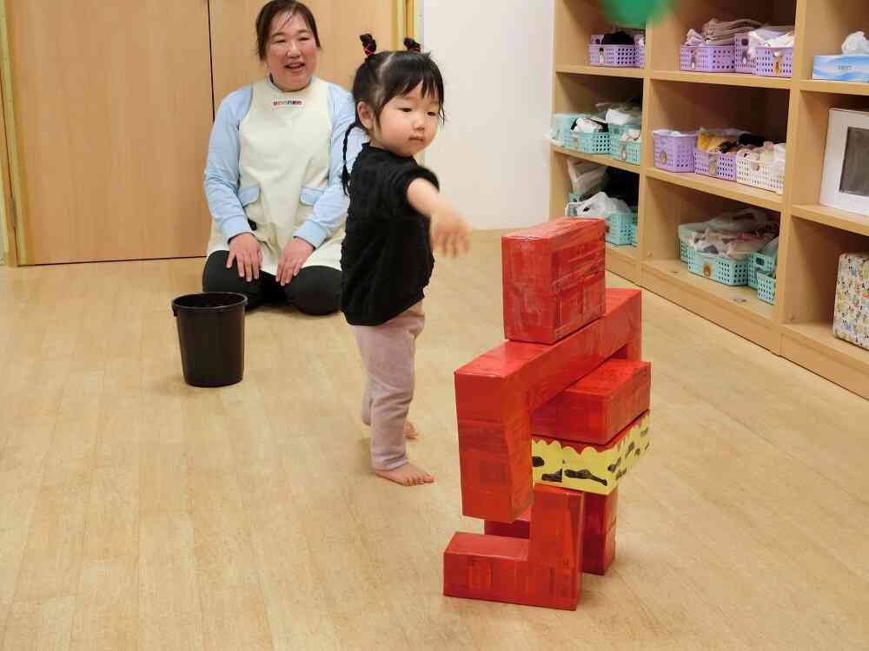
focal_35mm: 45
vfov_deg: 32.2
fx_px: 1130
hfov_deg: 42.1
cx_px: 434
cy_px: 326
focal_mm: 8
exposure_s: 1/60
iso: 160
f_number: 4.4
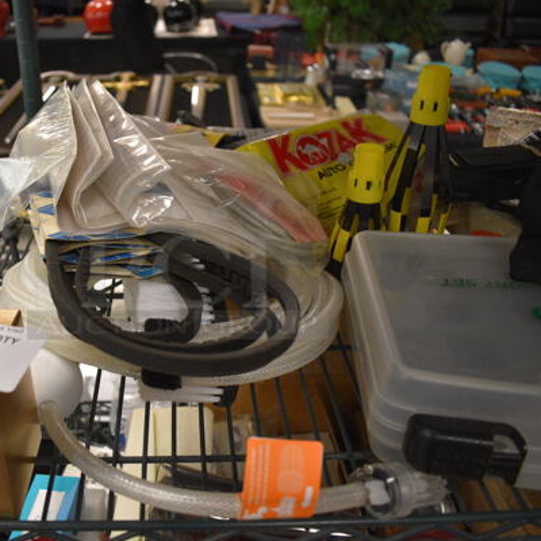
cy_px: 268
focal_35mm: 35
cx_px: 179
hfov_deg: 46.4
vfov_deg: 47.2
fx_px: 619
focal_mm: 18
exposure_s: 1/125
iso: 1600
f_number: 3.5
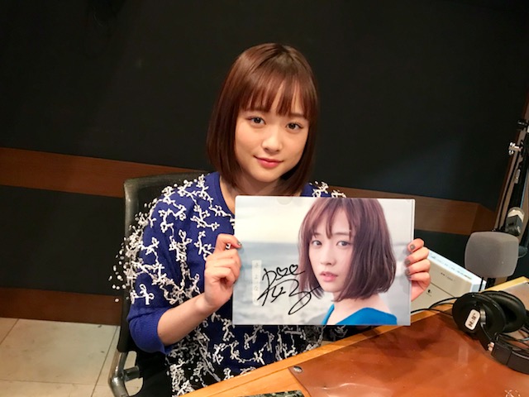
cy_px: 198
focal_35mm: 28
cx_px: 264
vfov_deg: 49.7
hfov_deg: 63.4
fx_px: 428
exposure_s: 1/17
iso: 100
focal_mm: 3.99
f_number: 1.8
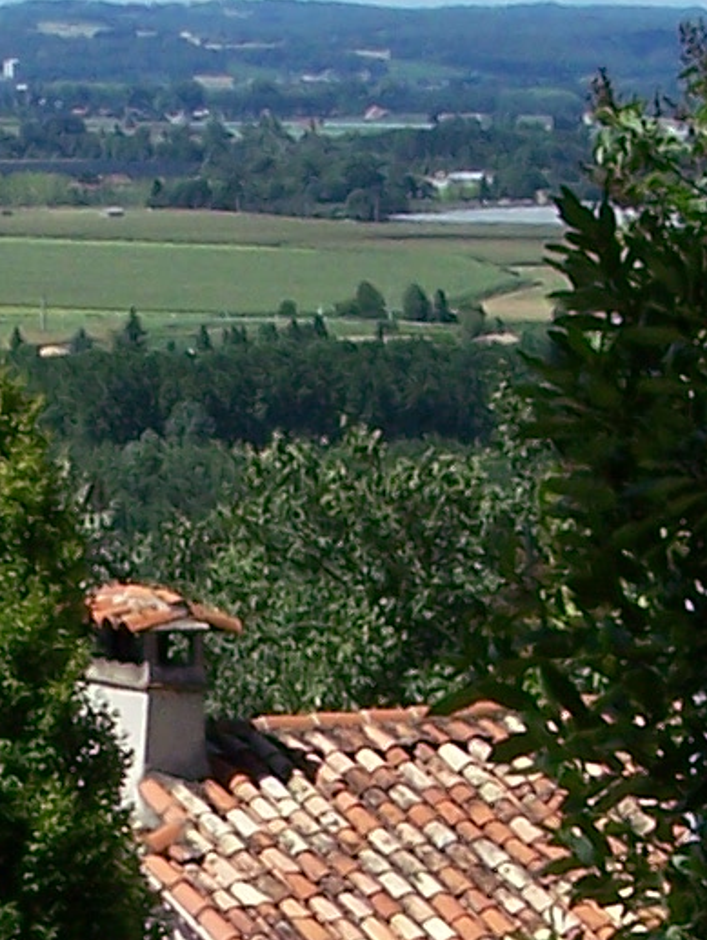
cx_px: 158
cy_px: 969
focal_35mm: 208
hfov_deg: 7.1
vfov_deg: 9.4
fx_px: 5653
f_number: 5.6
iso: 80
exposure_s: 1/500
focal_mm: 6.3
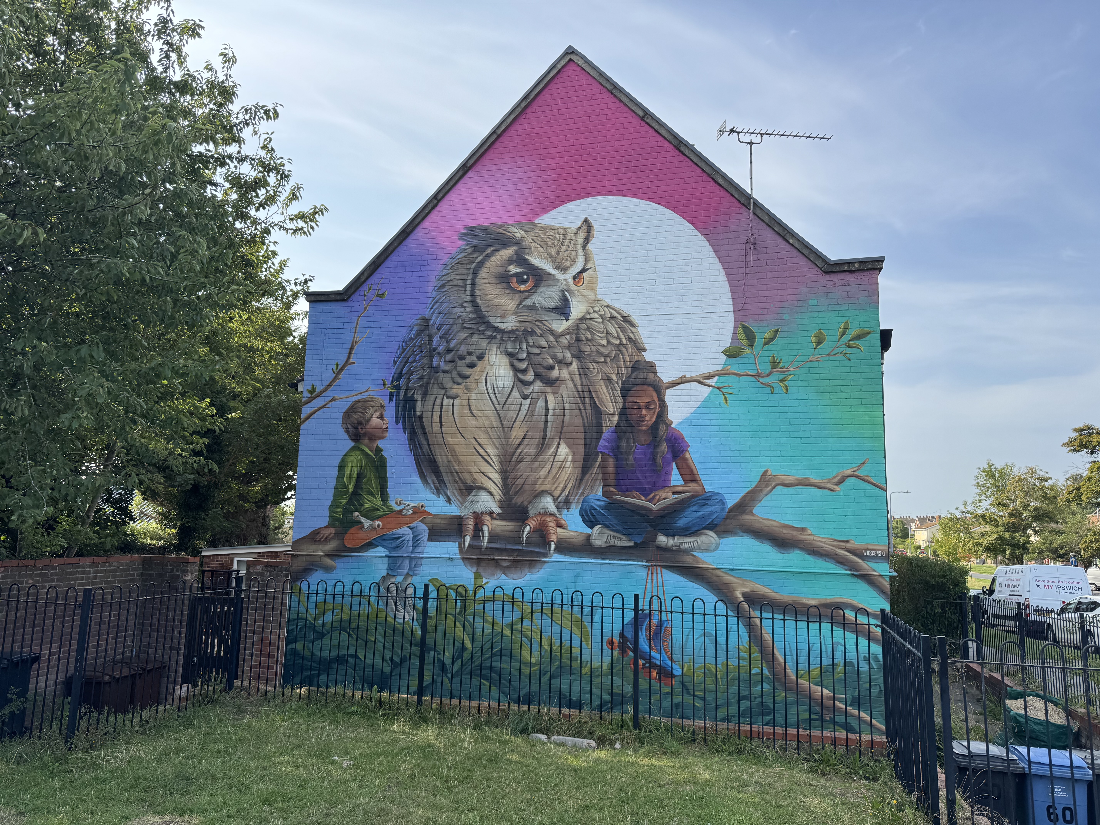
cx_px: 550
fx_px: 763
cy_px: 412
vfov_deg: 56.8
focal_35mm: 24
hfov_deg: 71.6
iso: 80
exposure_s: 1/2105
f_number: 1.78
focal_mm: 6.76
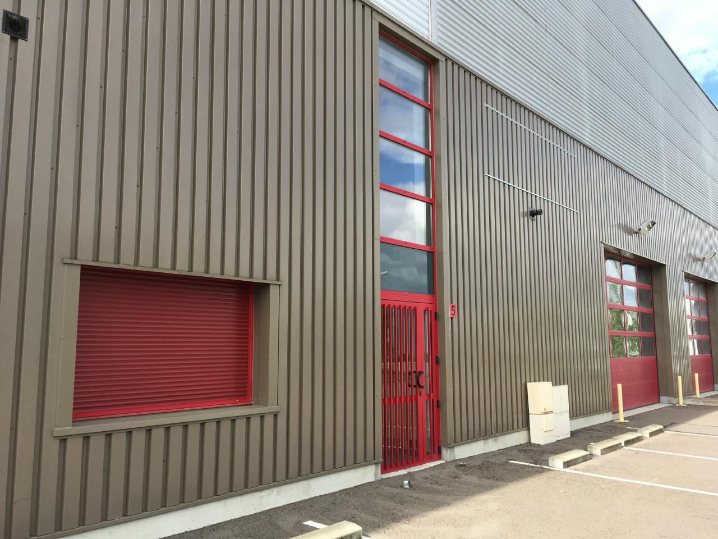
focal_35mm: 29
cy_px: 270
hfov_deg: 61.7
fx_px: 602
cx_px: 359
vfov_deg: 48.2
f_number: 2.2
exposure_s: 1/530
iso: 25
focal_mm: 4.15
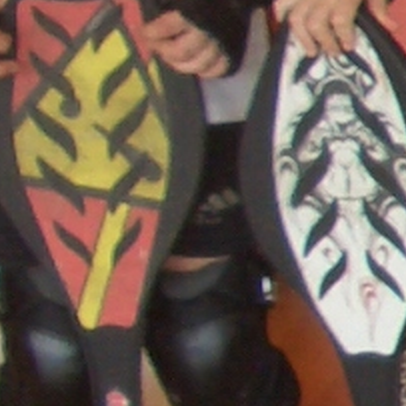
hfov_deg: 5.2
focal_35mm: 312
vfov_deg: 5.6
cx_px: 1428
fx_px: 4140
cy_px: 130
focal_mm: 5.8
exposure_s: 1/80
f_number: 2.6
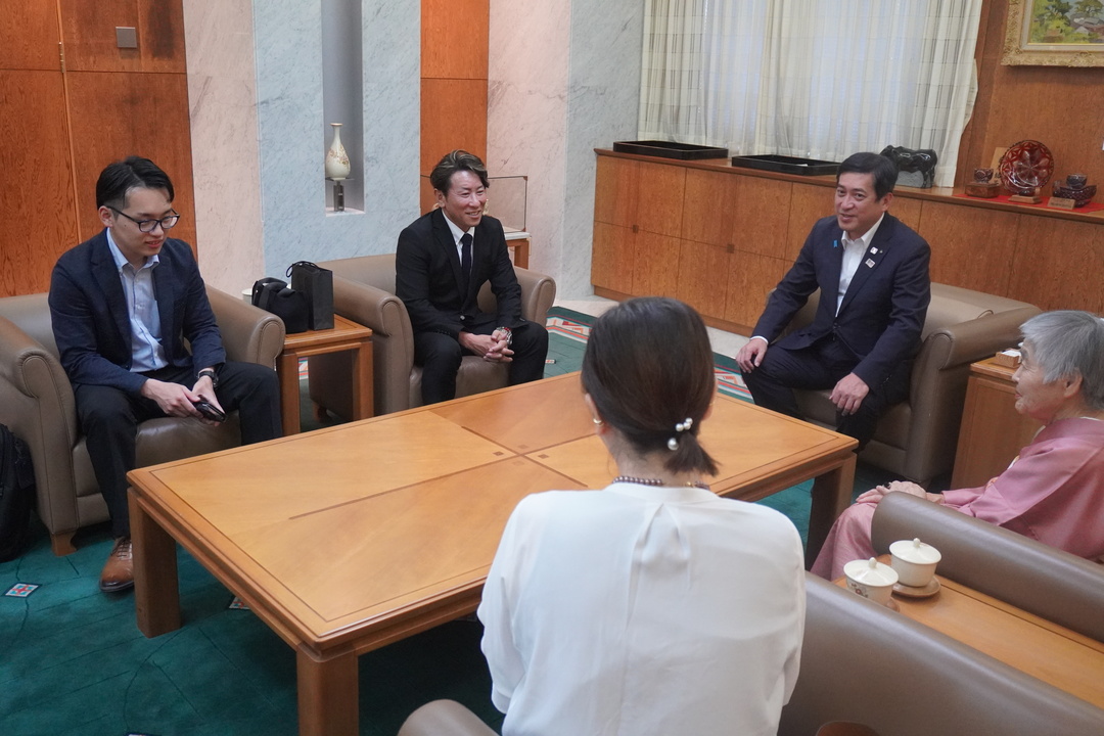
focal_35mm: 33
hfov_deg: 57.2
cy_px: 368
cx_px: 552
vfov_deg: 40.0
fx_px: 1012
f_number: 4
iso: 4000
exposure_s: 1/160
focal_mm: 22
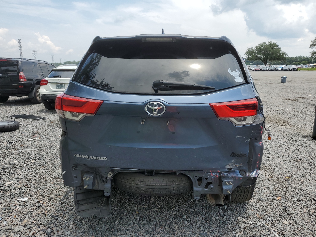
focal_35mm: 26
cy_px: 118
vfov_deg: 53.1
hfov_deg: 67.3
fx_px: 237
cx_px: 158
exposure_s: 1/2500
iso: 50
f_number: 1.5
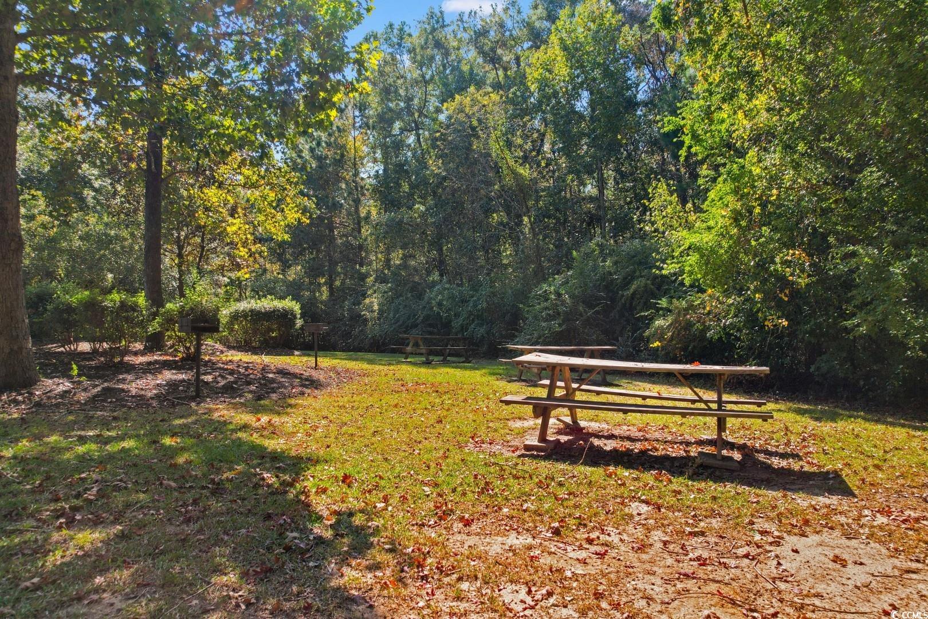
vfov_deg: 57.2
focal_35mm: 22
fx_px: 567
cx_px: 464
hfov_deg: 78.6
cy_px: 310
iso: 100
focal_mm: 8.38
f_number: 2.8
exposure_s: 1/120
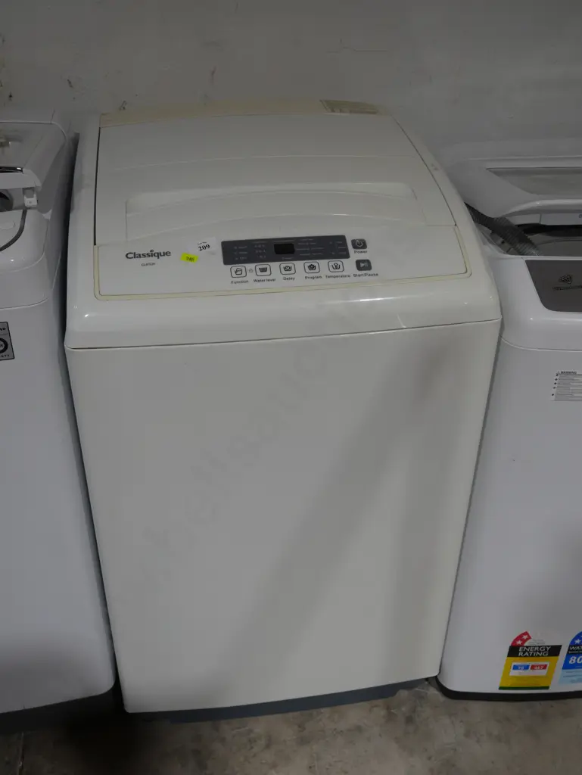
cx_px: 291
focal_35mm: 38
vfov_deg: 49.0
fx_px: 851
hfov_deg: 37.8
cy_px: 388
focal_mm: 19
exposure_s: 1/100
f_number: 4.1
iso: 200
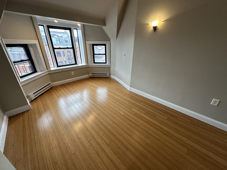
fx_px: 92
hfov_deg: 102.1
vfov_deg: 85.7
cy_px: 85
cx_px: 114
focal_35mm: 14
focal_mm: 2.22
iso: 200
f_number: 2.2
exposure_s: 1/120
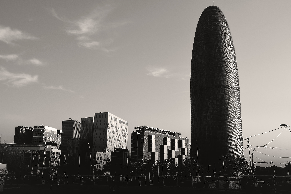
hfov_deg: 53.8
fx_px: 287
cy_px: 98
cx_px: 145
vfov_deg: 37.3
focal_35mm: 36
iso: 200
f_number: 11
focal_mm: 23
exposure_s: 1/500
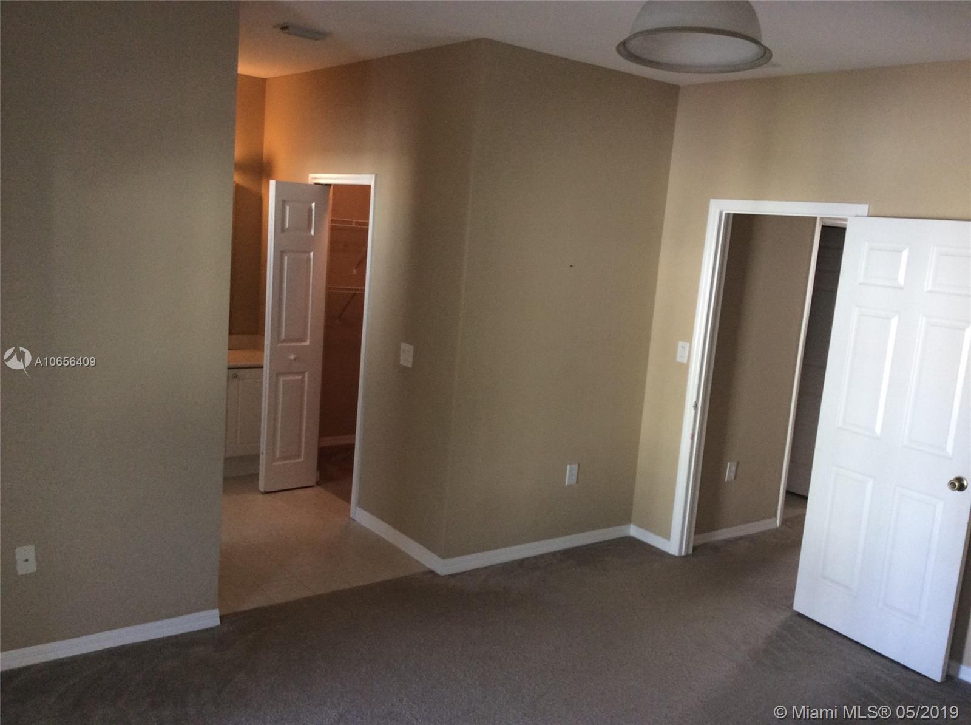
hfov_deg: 56.9
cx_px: 486
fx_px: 896
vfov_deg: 44.0
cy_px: 362
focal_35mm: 32
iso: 80
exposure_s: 1/24
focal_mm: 3.3
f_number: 2.4
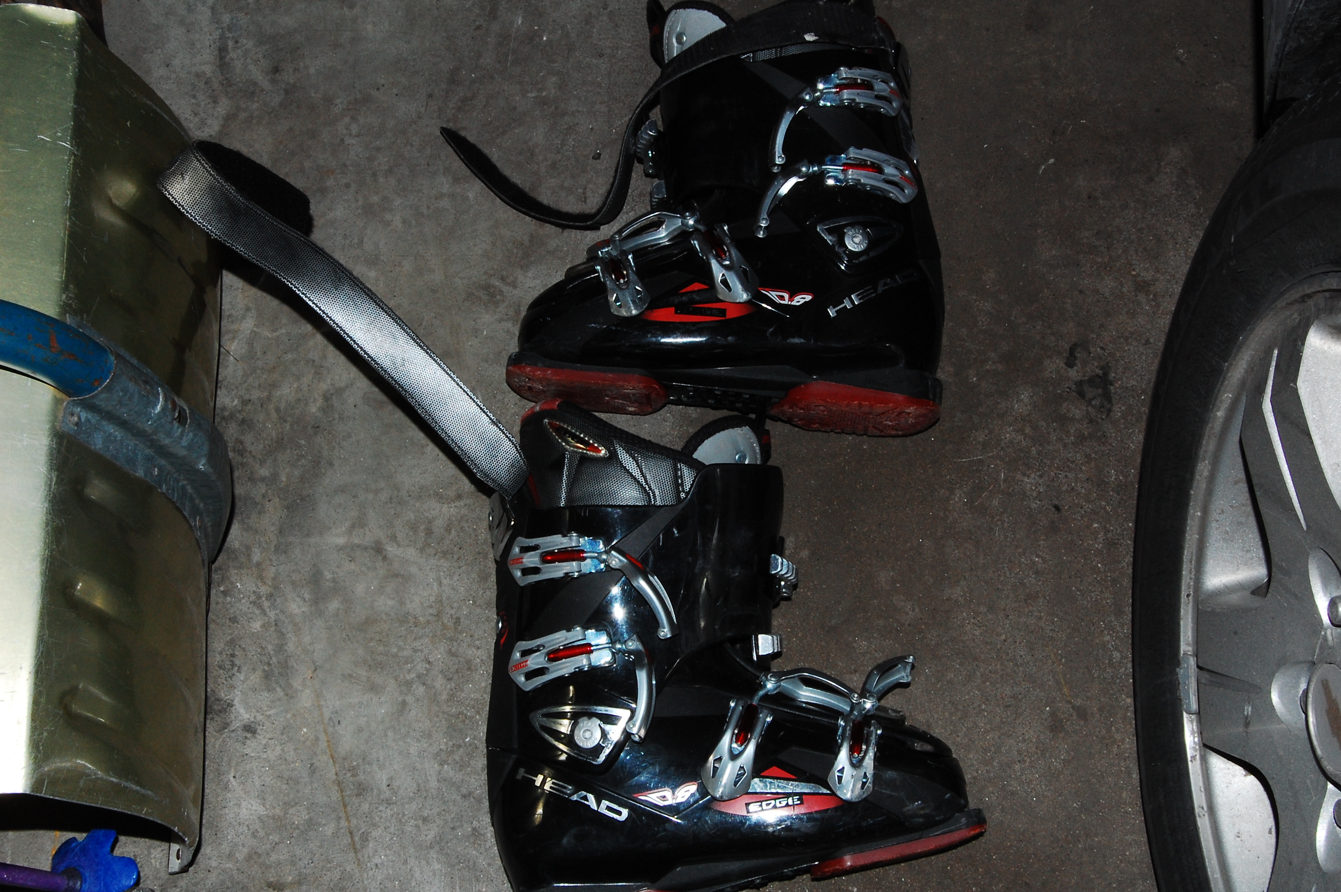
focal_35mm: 42
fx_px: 1563
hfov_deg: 46.4
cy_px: 446
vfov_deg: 31.8
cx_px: 670
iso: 800
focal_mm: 28
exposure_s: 1/500
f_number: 25
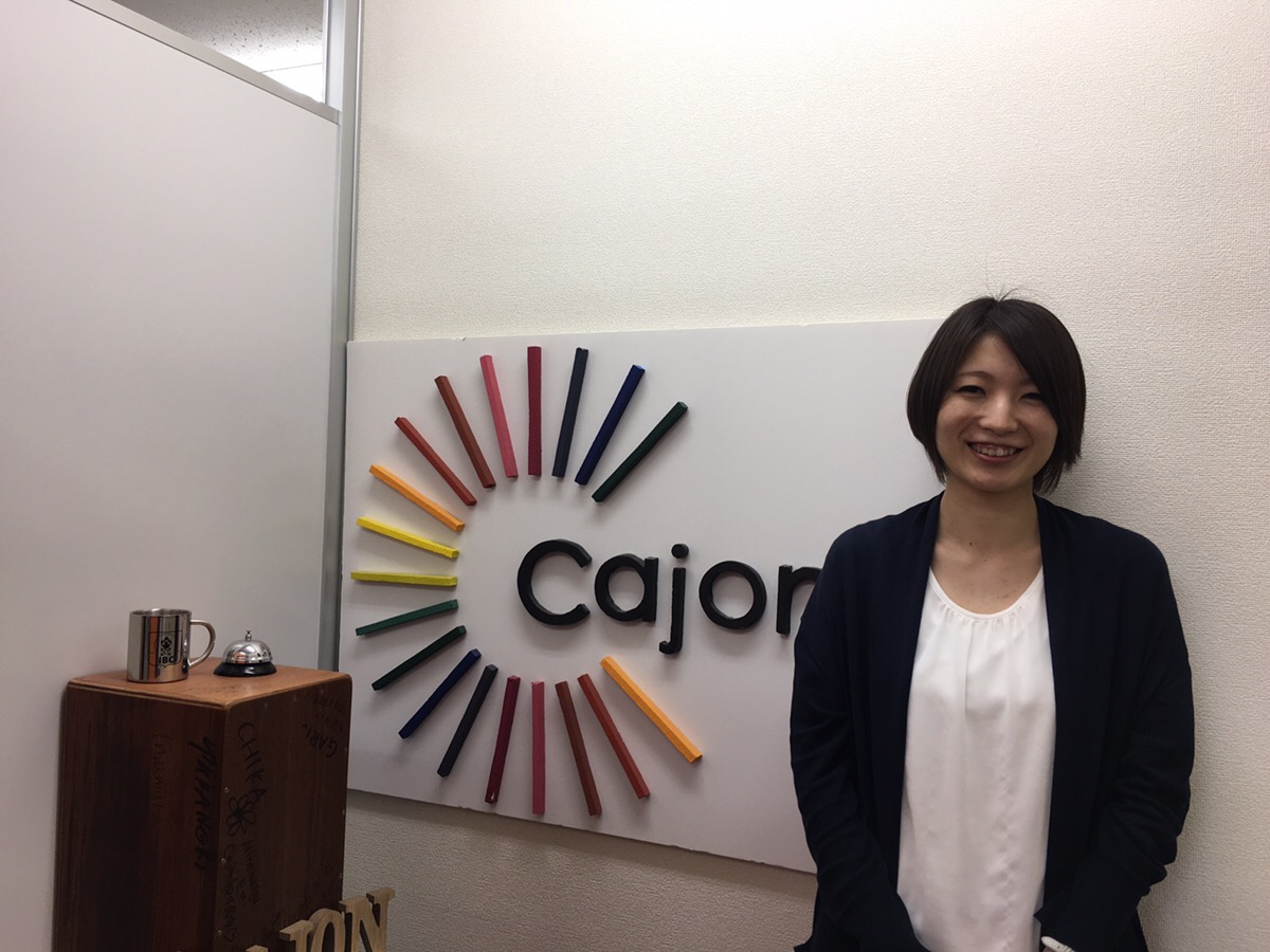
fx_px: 1064
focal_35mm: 29
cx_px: 635
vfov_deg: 48.2
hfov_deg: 61.7
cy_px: 476
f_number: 2.2
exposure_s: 1/60
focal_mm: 4.15
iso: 25
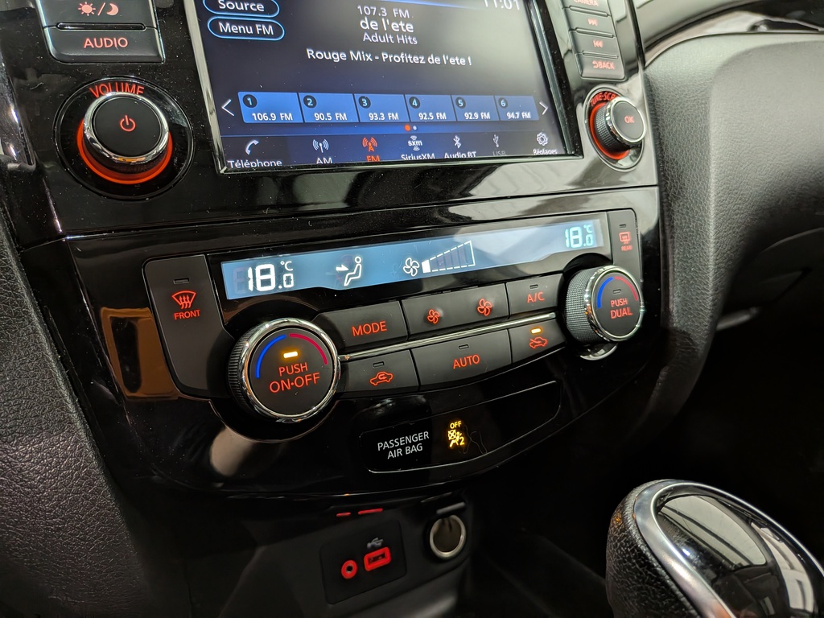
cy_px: 309
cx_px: 412
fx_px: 571
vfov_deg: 56.8
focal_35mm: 24
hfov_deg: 71.6
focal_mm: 4.53
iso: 159
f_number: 1.7
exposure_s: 1/24
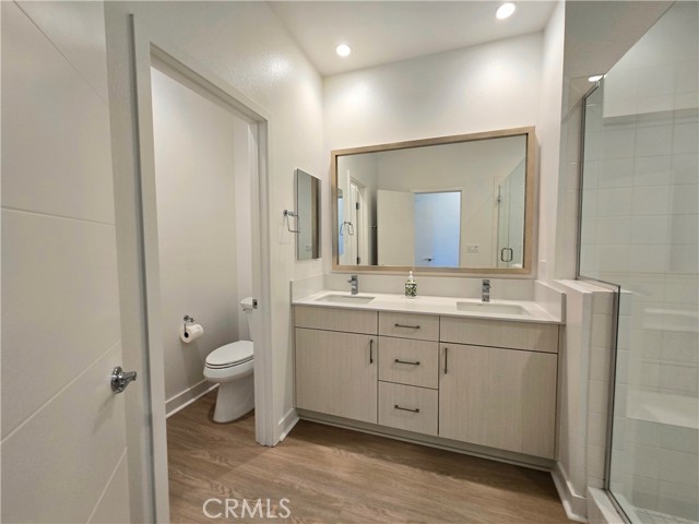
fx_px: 263
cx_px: 350
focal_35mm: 13
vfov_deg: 89.9
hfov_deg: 106.2
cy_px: 262
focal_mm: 2.2
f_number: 2.2
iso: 64
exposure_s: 1/60.2
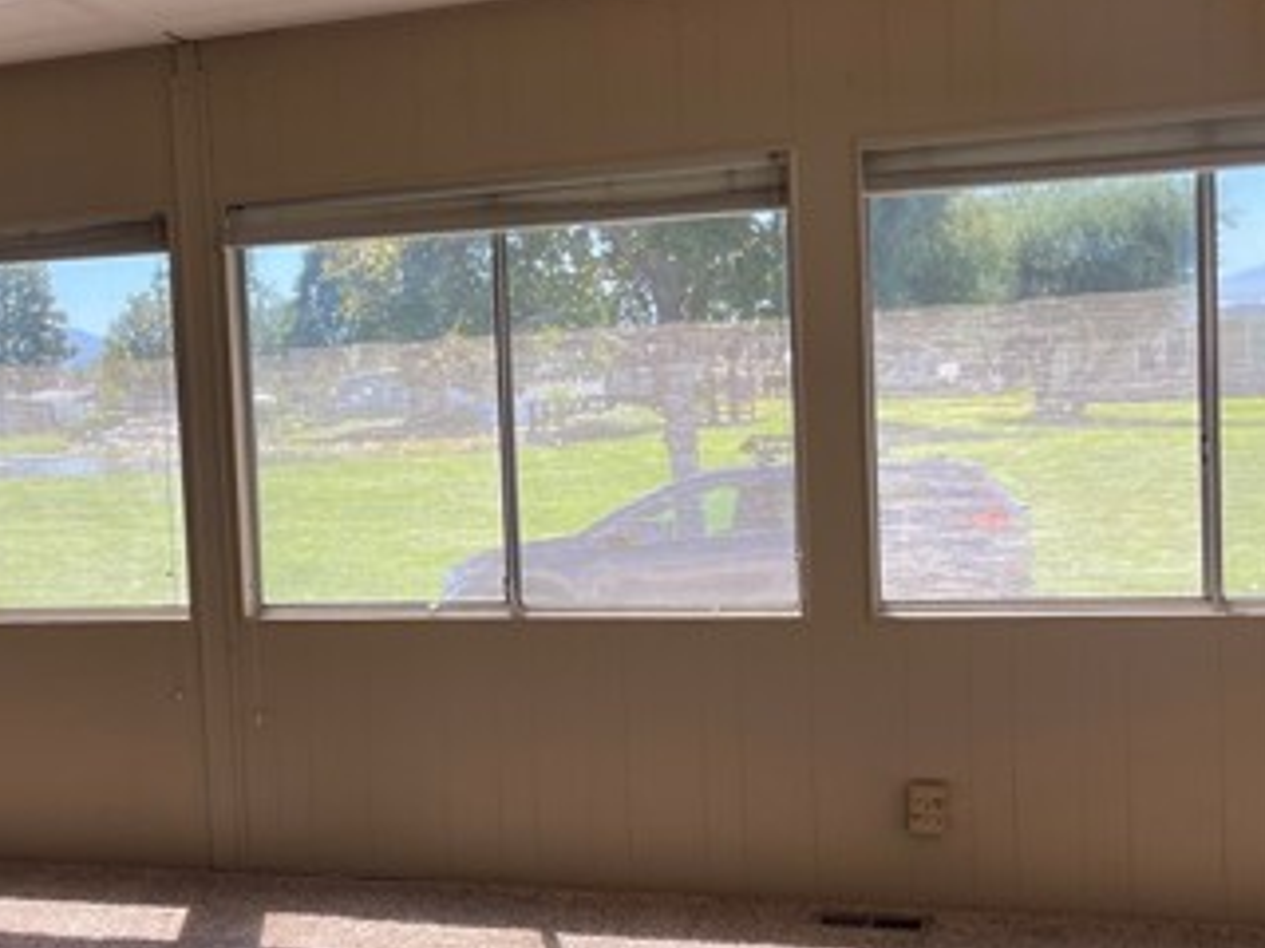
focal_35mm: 50
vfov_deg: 29.1
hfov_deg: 37.0
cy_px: 514
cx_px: 277
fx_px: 1827
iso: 32
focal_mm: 5.1
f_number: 1.6
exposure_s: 1/368
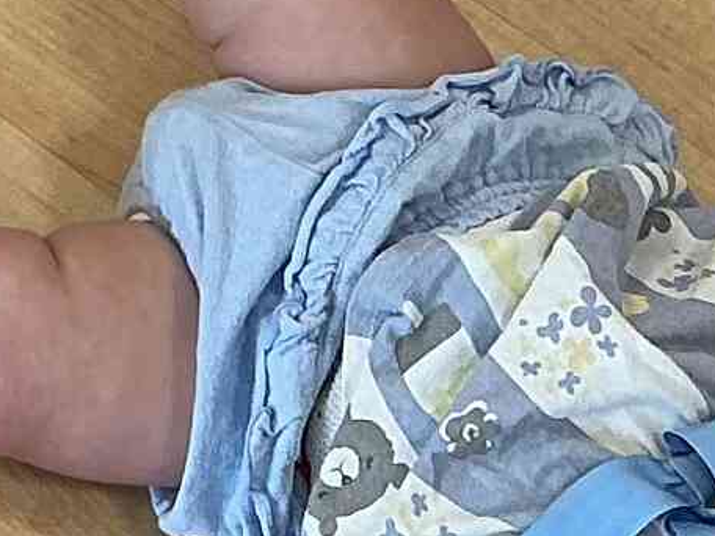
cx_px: -372
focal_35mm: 205
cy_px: -346
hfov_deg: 9.4
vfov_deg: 7.1
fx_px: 4234
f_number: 1.8
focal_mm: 3
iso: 32
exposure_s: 1/100
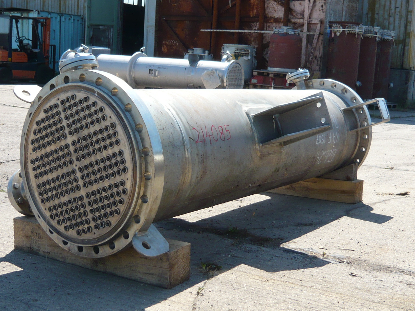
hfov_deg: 37.5
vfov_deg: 28.6
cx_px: 208
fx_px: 611
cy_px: 156
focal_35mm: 51
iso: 100
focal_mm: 5.5
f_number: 3.1
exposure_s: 1/640
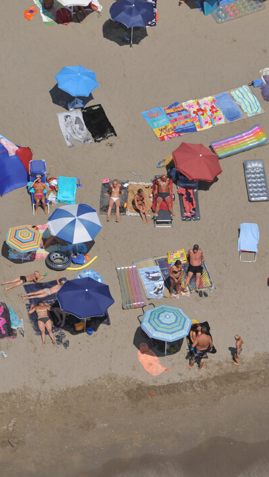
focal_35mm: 348
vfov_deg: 6.2
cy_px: 238
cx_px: 208
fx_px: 4411
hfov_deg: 3.5
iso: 400
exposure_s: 1/1250
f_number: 9
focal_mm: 220
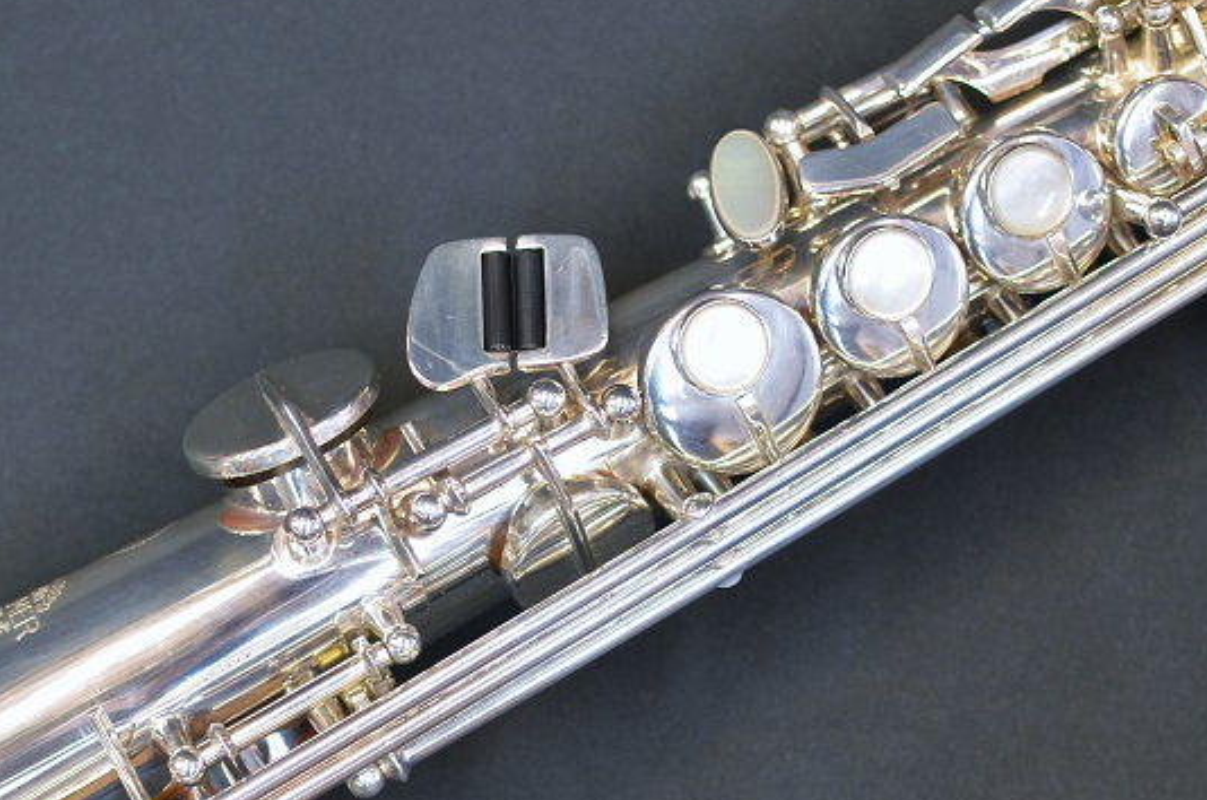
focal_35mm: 97
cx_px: 316
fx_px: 3244
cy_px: 614
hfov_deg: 20.9
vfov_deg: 14.0
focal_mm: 35
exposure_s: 1/50
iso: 800
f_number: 3.5
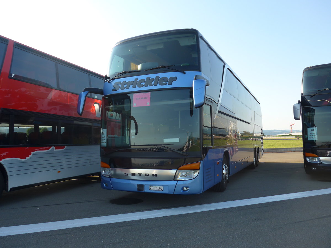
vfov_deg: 48.2
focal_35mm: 29
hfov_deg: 61.7
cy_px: 124
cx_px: 166
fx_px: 277
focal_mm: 6
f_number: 2.8
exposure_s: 1/500
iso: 80
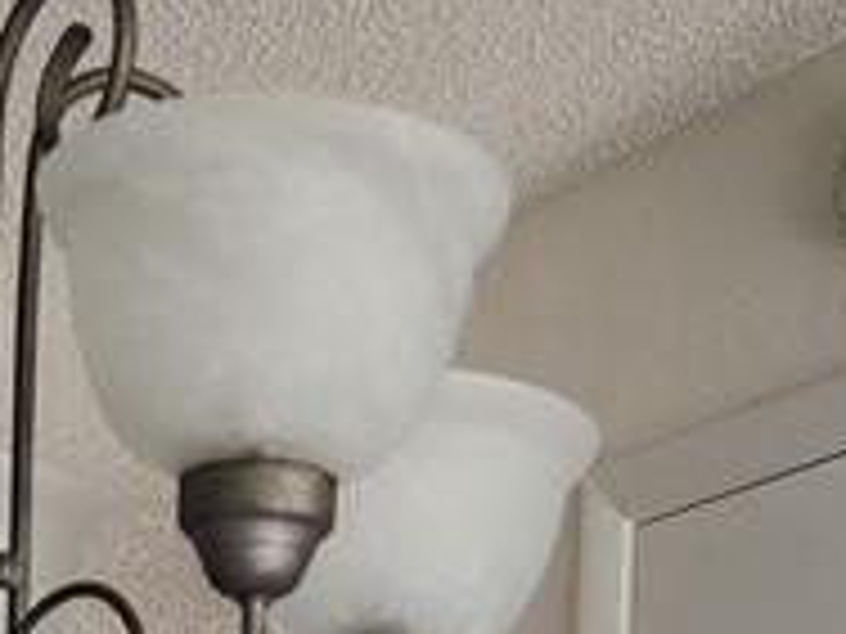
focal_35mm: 125
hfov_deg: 15.5
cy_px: 1538
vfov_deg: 10.2
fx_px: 3055
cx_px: 40
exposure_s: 1/120
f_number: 1.8
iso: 200
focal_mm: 6.4
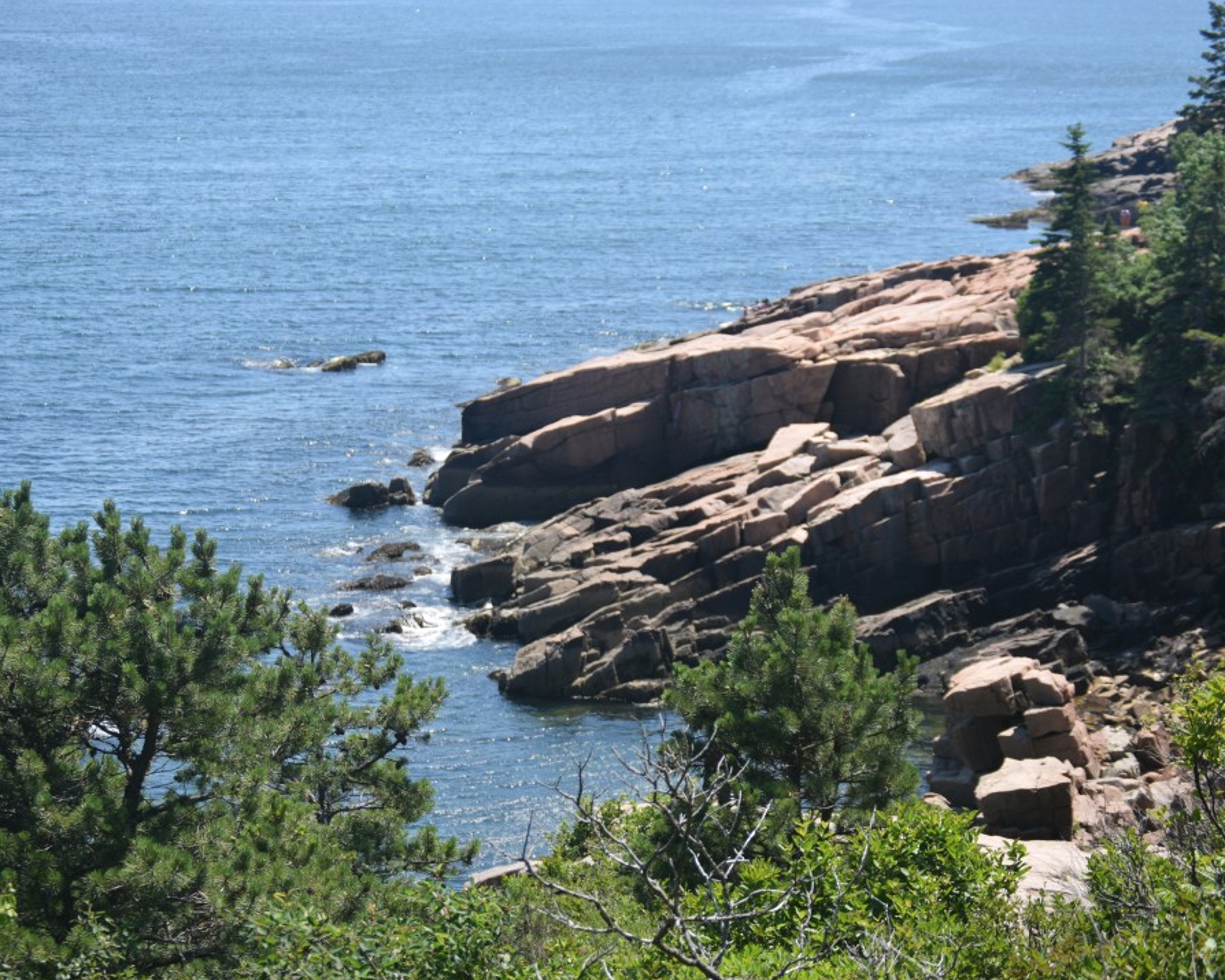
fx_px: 3392
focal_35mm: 94
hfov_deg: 20.5
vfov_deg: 16.4
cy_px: 489
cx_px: 556
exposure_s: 1/640
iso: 100
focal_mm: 55
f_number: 4
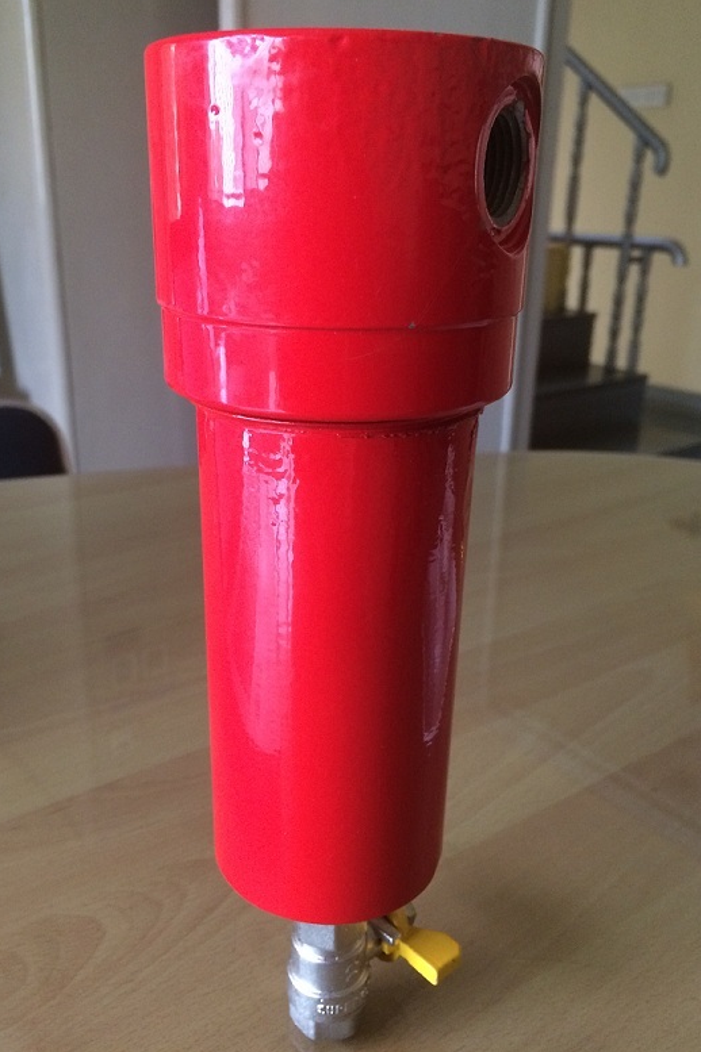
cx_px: 329
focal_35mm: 31
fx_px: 906
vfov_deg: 60.3
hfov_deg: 42.3
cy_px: 517
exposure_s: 1/33
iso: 320
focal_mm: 4.15
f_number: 2.2
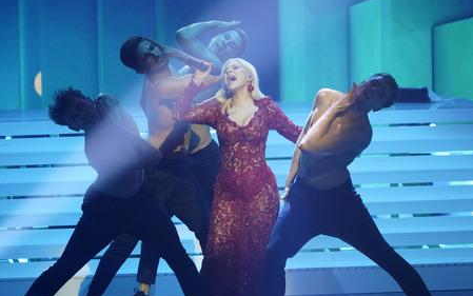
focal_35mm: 307
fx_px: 3959
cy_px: 147
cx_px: 236
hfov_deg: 6.8
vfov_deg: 4.3
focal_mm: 300
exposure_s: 1/250
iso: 6400
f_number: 6.3
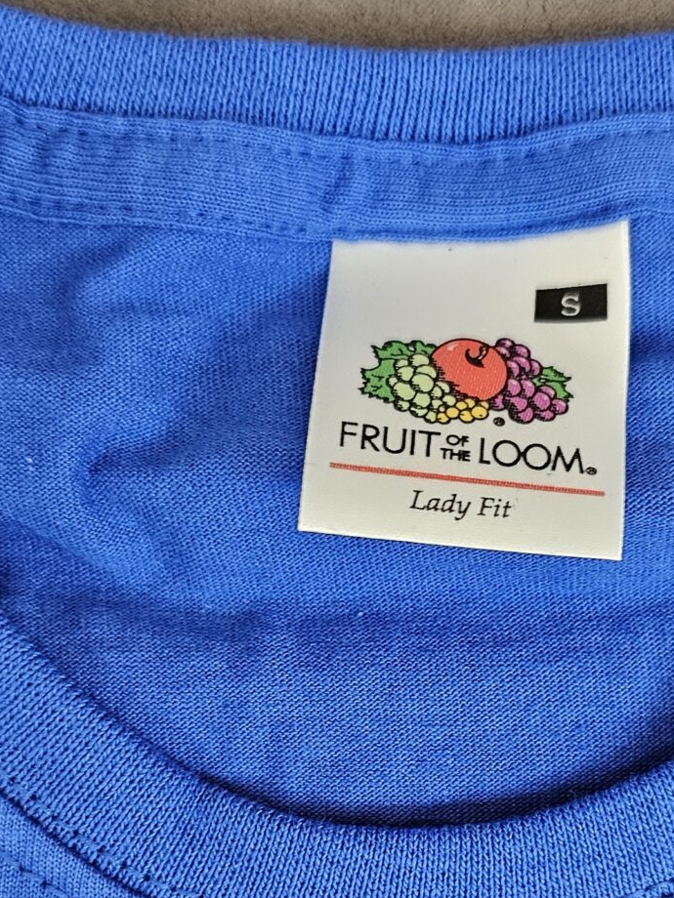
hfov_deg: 22.9
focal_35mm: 64
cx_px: 412
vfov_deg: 29.3
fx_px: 1662
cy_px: 760
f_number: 1.7
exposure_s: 1/52
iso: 200
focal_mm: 6.3
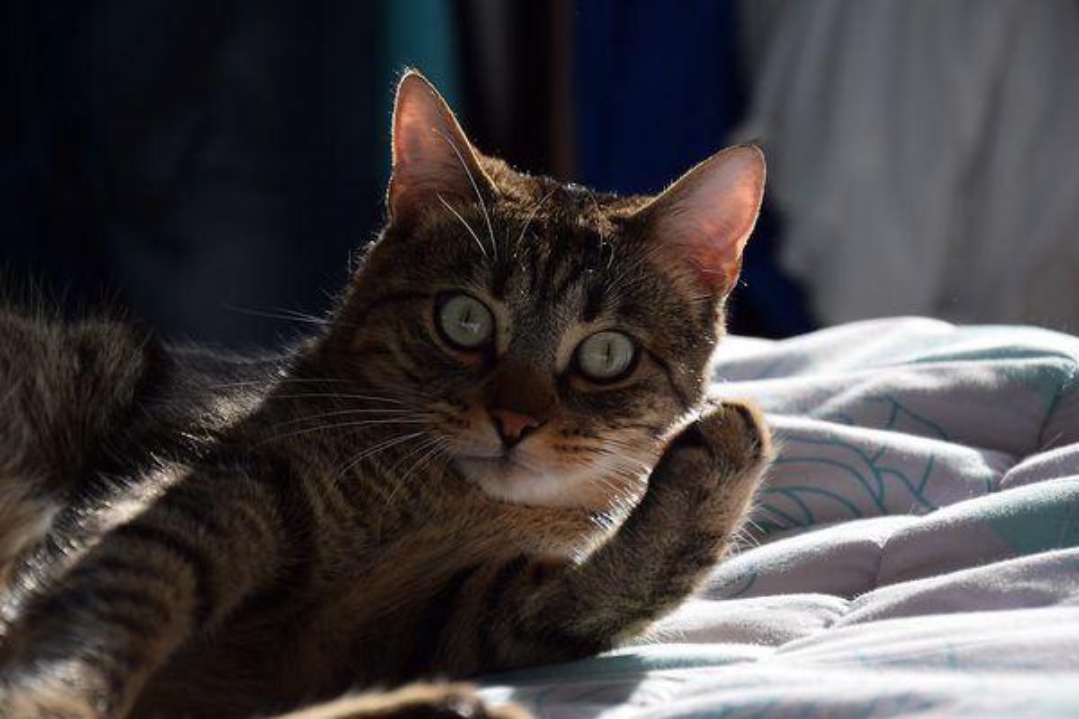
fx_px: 4046
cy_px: 360
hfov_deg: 15.2
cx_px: 540
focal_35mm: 135
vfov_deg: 10.2
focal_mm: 90
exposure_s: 1/320
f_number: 5.6
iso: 200
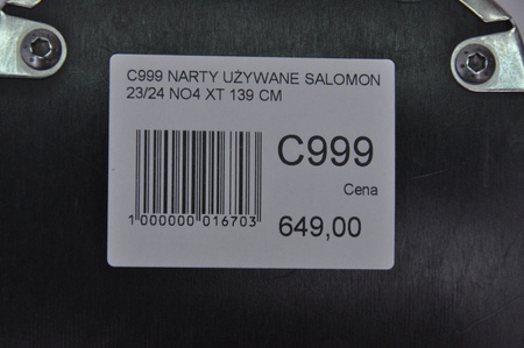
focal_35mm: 158
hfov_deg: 13.1
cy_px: 174
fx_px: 2290
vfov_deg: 8.7
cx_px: 262
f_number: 9.5
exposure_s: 1/125
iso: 3200
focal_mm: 105
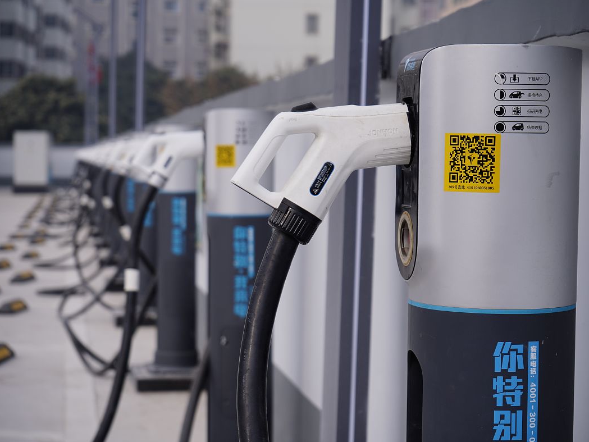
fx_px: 1310
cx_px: 307
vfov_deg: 19.1
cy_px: 223
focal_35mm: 77
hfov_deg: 25.3
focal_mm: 70
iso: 100
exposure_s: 1/500
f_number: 5.6
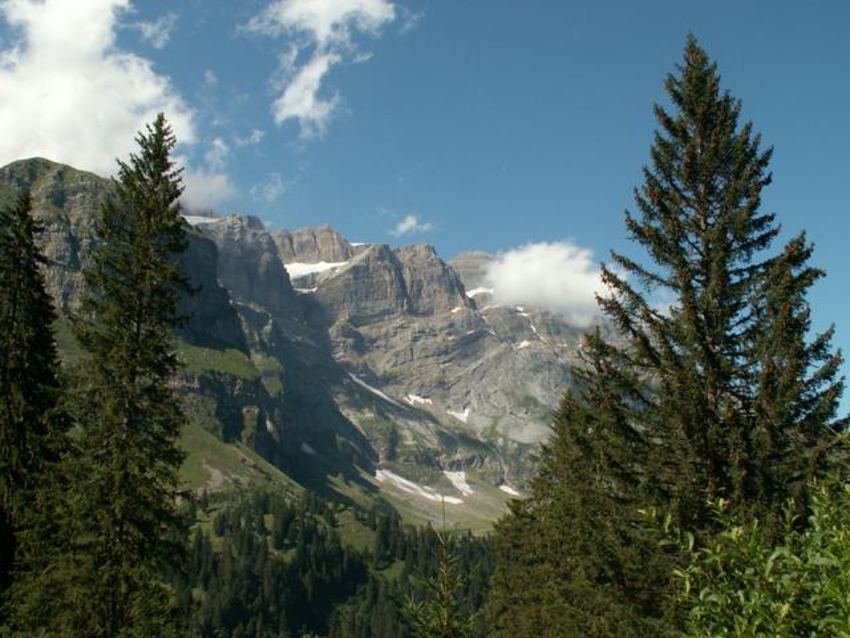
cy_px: 319
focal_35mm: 35
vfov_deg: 40.7
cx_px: 425
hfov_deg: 52.6
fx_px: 859
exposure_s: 1/200
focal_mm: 5.86
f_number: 6.3
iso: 50
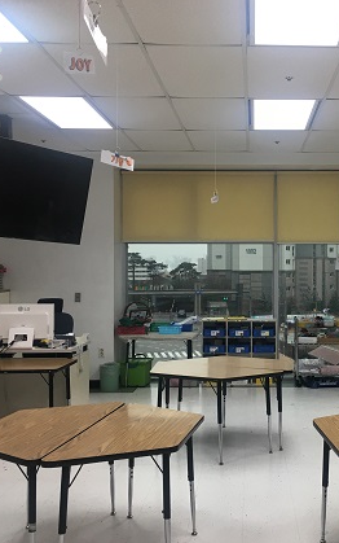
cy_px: 279
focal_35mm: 44
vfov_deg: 45.3
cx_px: 267
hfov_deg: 28.6
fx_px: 650
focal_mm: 4.15
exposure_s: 1/40
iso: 25
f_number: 2.2
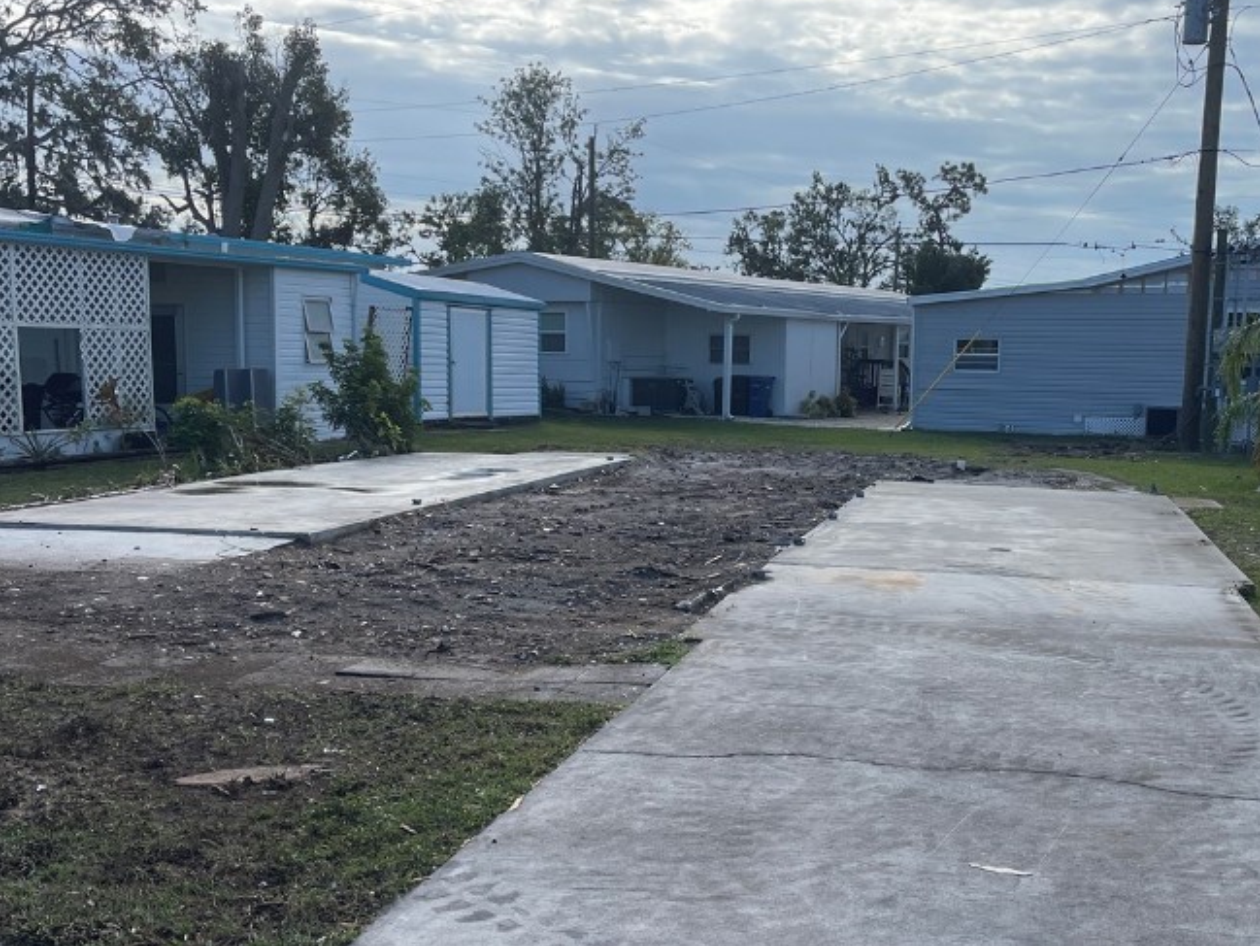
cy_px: 530
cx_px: 773
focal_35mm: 41
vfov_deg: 35.1
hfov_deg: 45.4
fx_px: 1493
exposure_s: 1/3922
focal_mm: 5.1
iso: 32
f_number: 1.6
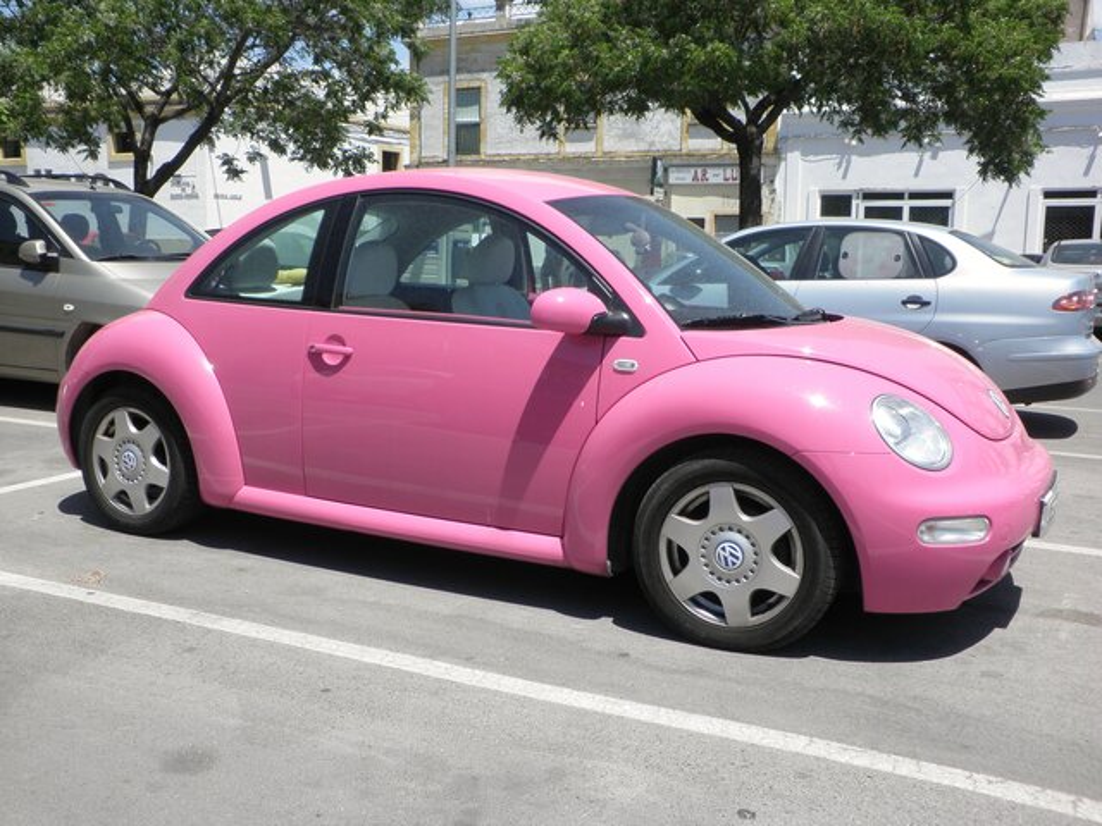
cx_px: 551
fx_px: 1146
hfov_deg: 51.4
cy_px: 413
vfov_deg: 39.7
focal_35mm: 36
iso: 64
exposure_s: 1/250
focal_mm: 6.3
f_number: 5.6
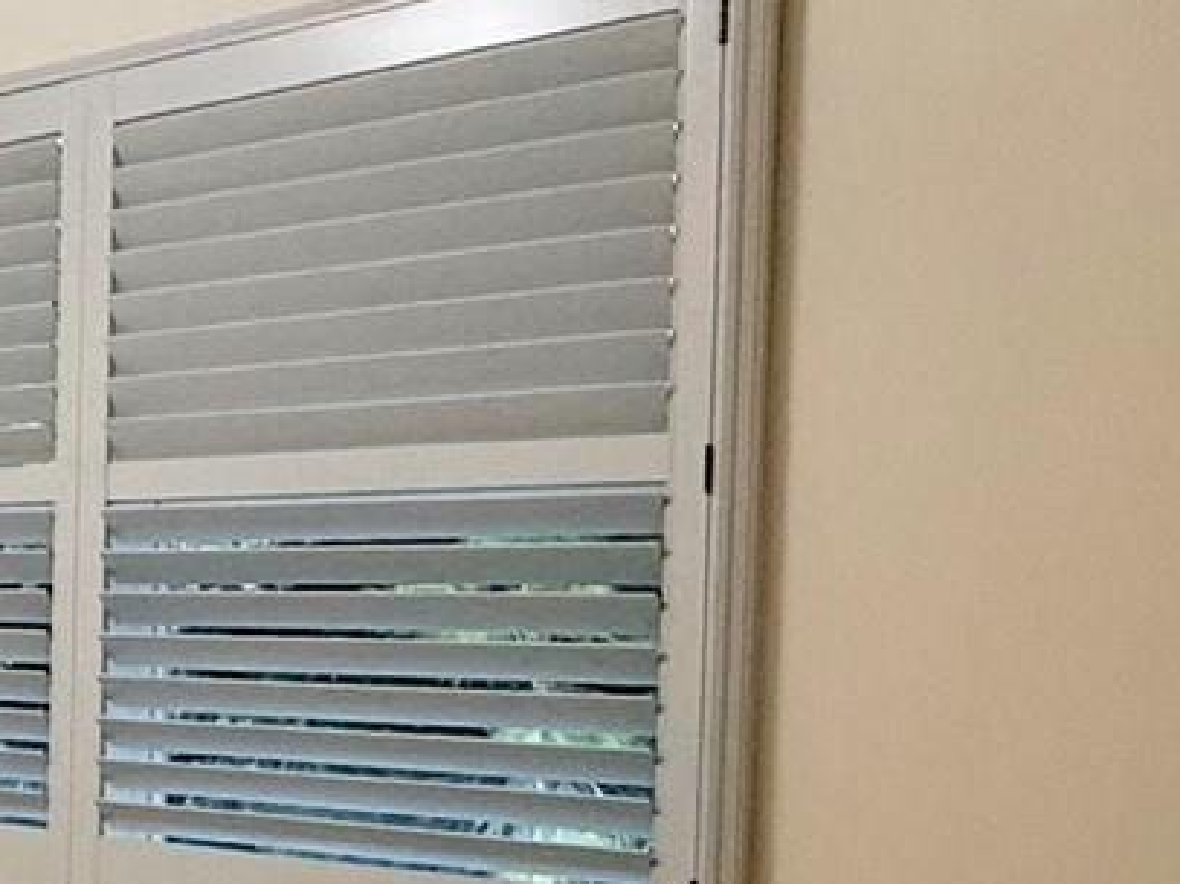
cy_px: 649
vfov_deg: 26.3
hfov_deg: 22.8
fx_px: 1874
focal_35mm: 55
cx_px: -858
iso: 320
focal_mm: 2.22
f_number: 2.2
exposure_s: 1/60
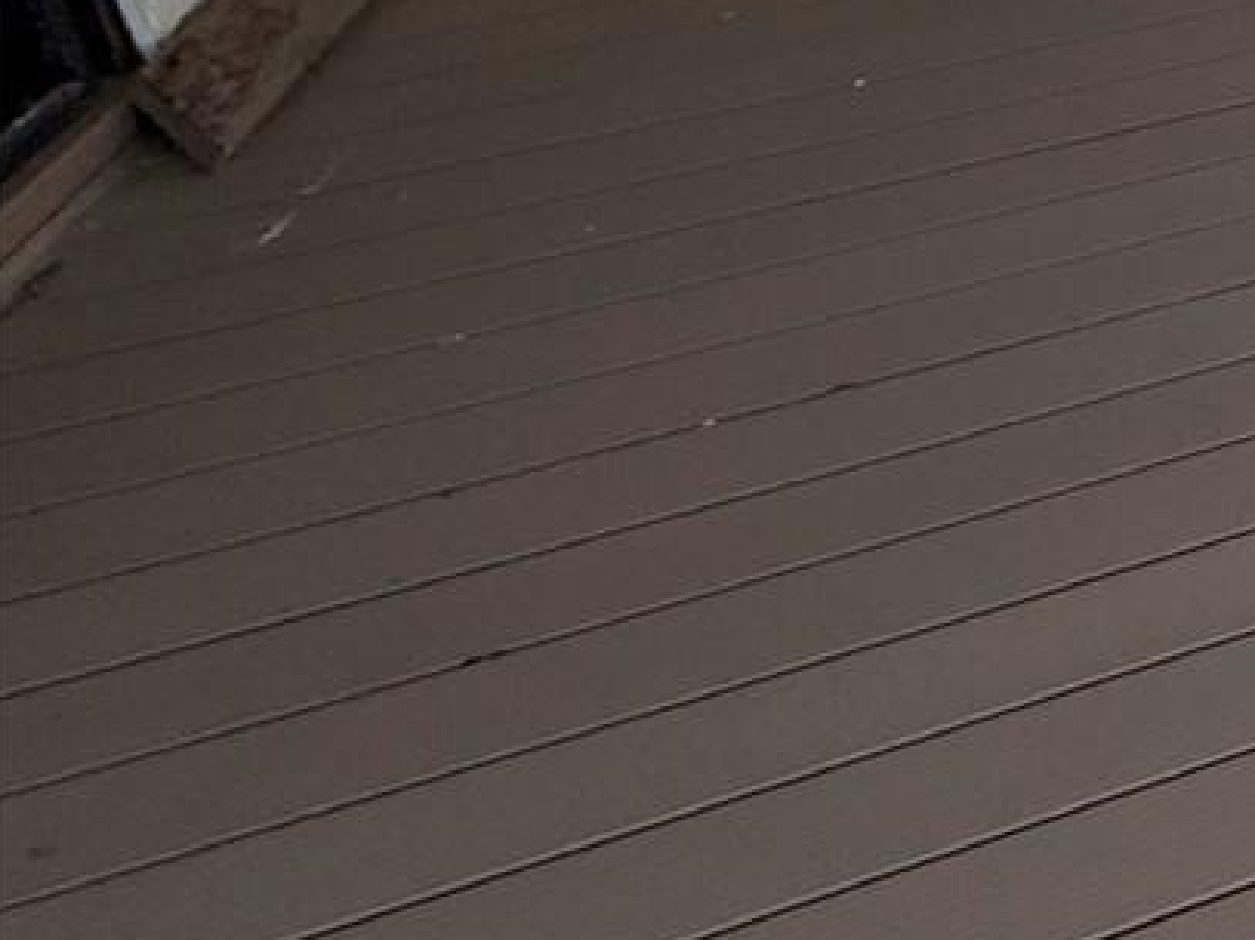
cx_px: 2454
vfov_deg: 22.3
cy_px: -435
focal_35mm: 55
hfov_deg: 19.9
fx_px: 1993
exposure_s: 1/1613
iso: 50
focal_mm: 2.22
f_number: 2.2
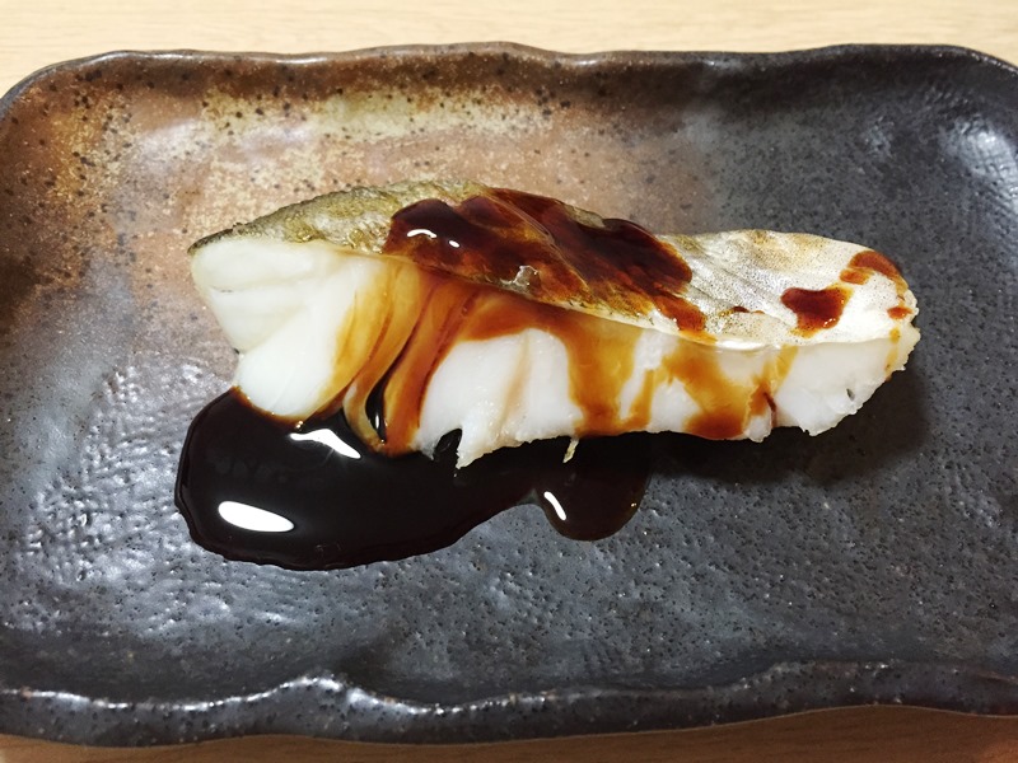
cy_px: 382
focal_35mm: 29
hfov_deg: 61.7
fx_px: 853
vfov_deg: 48.2
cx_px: 509
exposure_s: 1/24
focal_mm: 4.15
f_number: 2.2
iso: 250
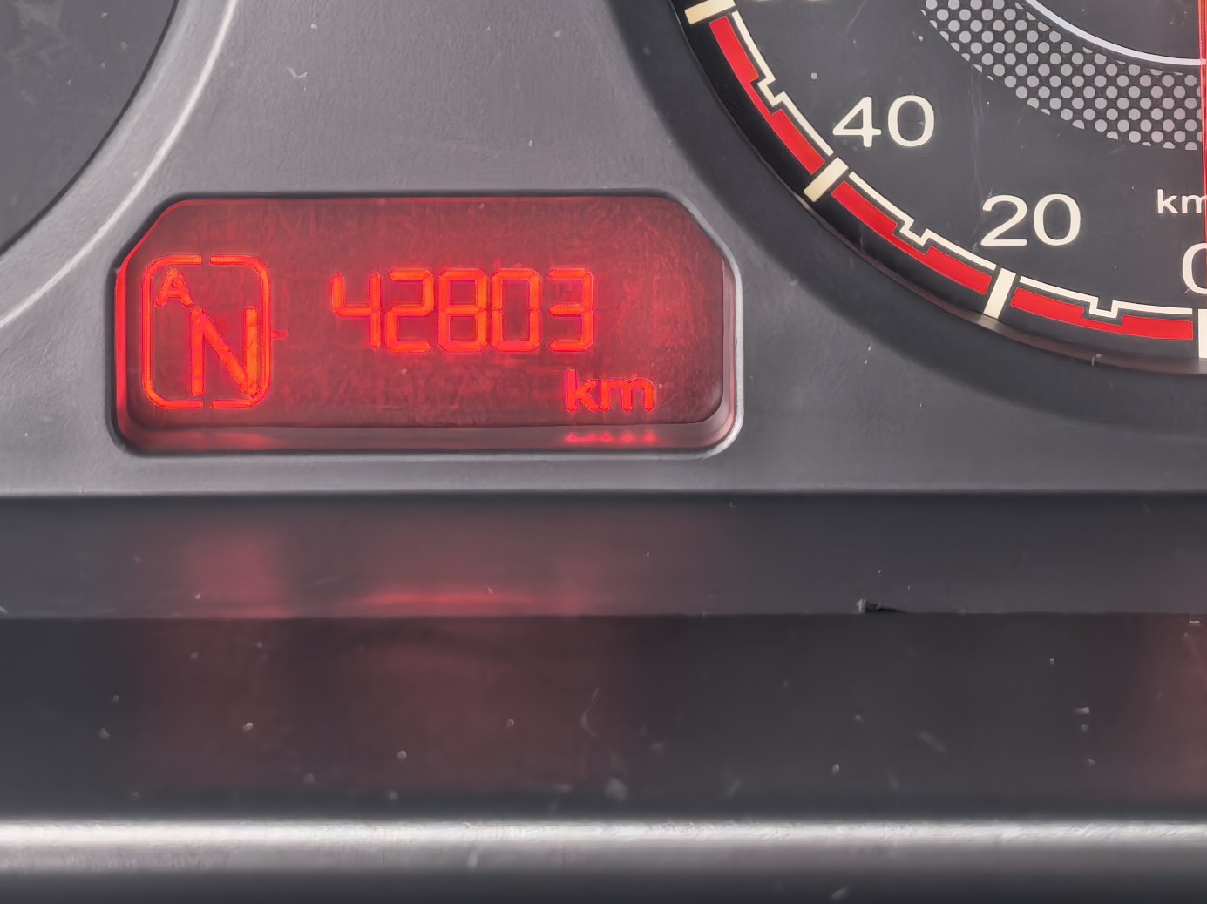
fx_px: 4950
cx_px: 459
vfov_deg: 10.3
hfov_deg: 13.9
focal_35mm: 142
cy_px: -195
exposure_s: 1/50
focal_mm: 6.98
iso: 160
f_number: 2
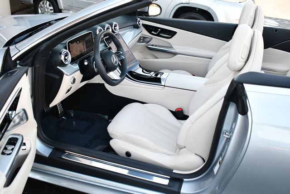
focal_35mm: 36
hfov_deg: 53.1
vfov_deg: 36.9
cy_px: 97
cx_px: 145
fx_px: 290
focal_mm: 18
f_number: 3.5
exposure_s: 1/250
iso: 400
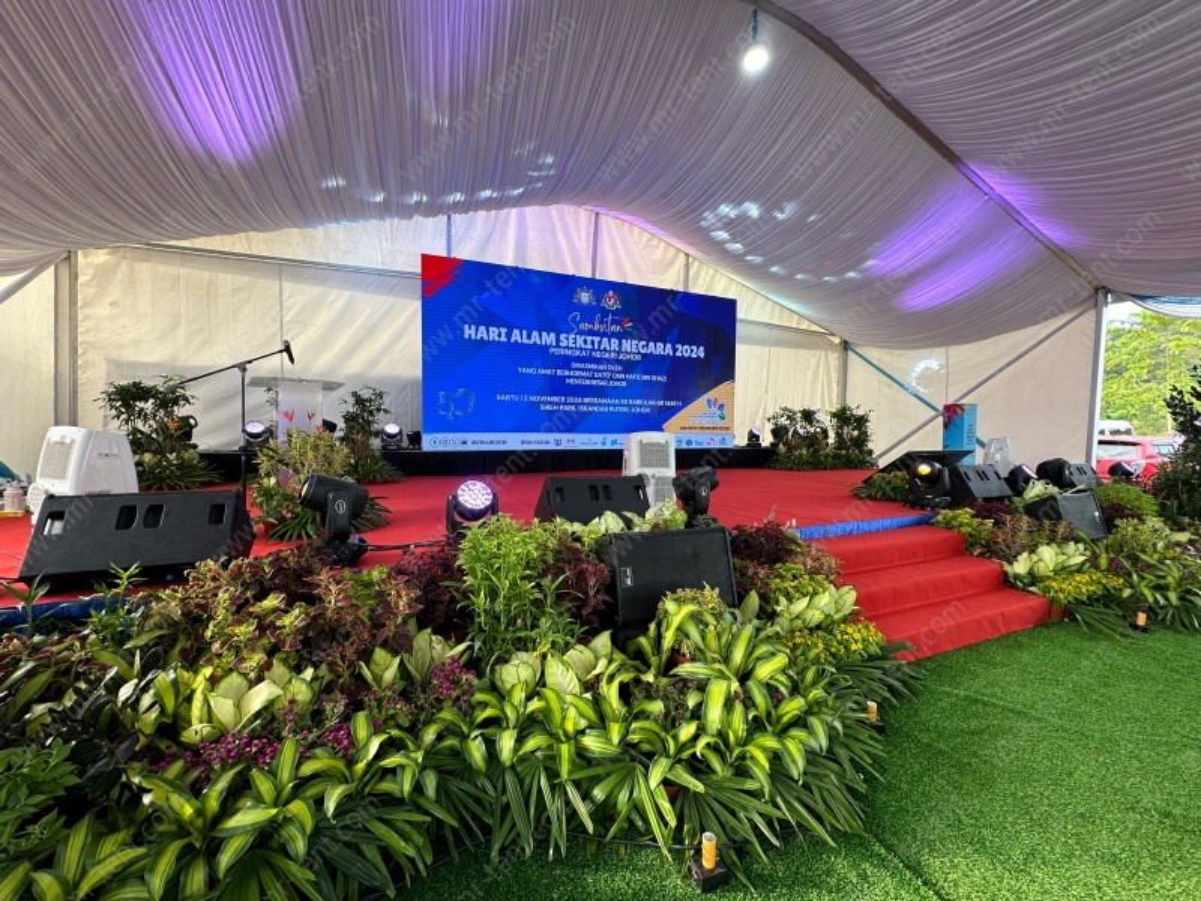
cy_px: 450
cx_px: 600
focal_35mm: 14
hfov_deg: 102.1
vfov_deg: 85.7
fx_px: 486
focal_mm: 2.22
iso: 50
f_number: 2.2
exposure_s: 1/100
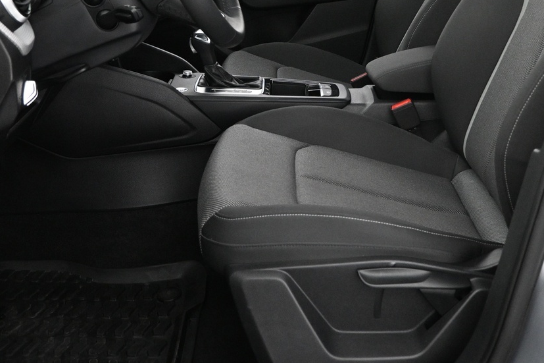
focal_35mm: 47
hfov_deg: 41.8
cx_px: 308
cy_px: 64
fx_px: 710
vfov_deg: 27.9
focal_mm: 16
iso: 1600
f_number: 3.5
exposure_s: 1/25
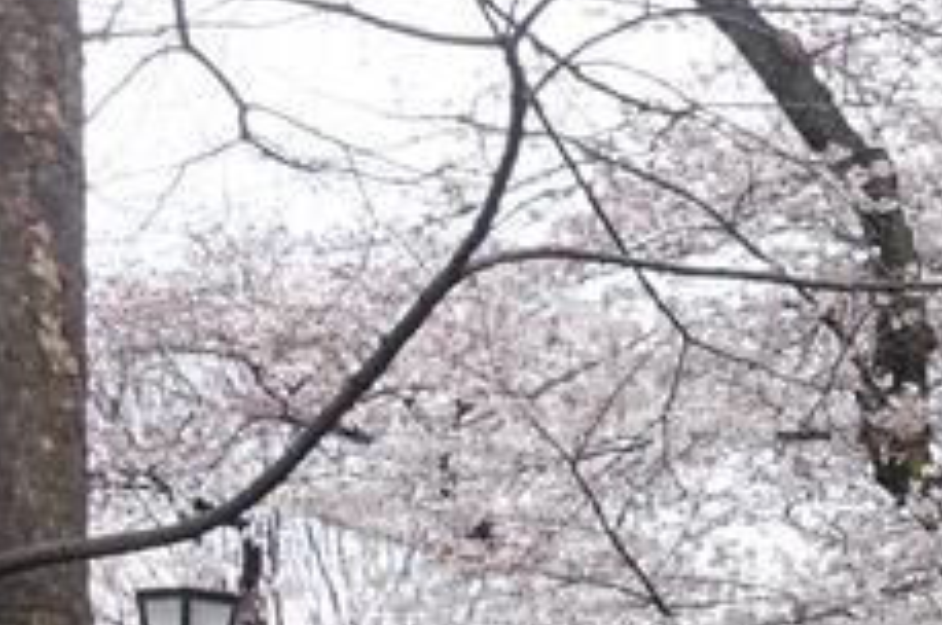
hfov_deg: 14.8
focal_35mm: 126
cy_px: 921
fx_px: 3292
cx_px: 1538
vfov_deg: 10.5
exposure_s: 1/250
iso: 200
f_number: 5.6
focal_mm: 8.8
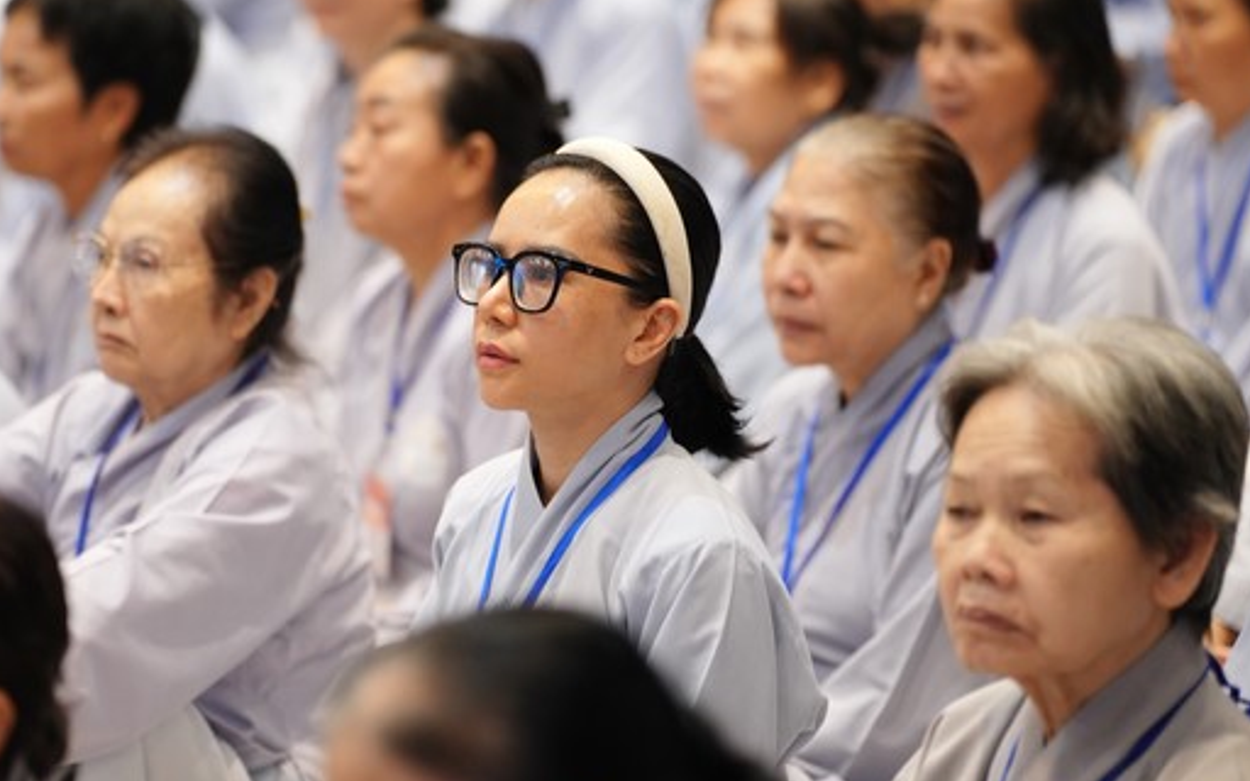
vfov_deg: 6.8
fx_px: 6609
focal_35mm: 194
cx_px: 474
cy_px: 397
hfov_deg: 10.8
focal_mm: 150
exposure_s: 1/100
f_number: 2.8
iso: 2000
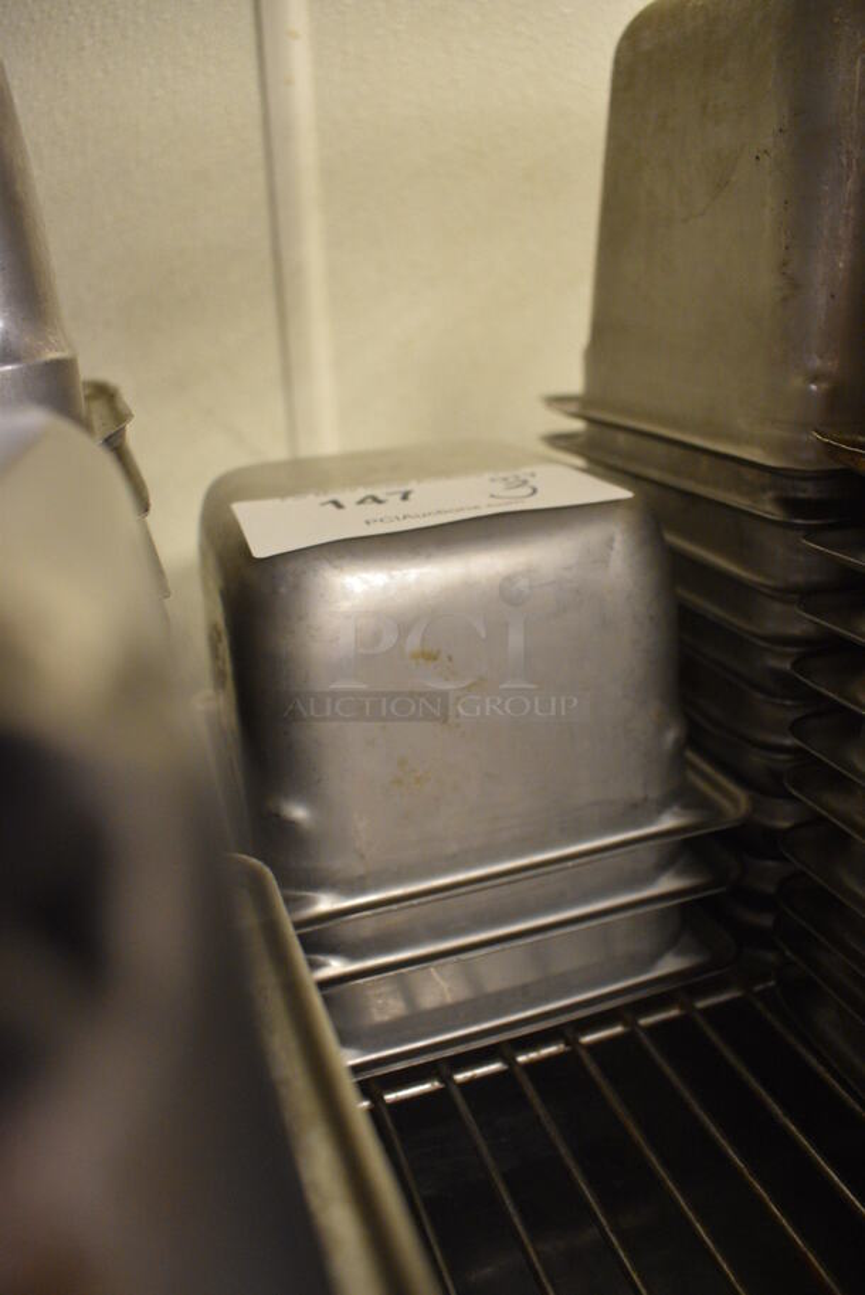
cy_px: 648
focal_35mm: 27
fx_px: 972
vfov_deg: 67.3
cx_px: 432
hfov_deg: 48.0
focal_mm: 18
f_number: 4
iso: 2200
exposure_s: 1/60
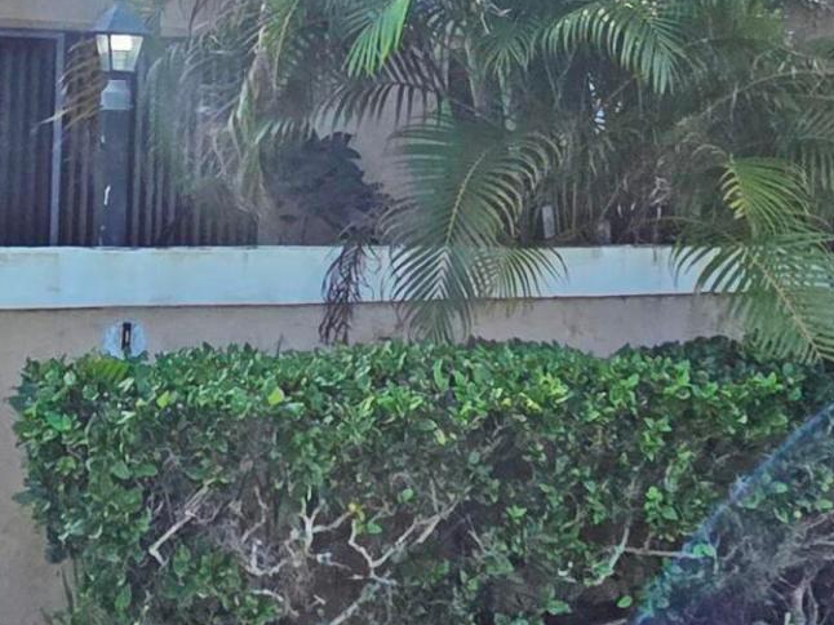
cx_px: 527
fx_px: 1397
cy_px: 80
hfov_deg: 33.1
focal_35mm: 58
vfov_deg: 24.6
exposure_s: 1/2021
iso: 50
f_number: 2.2
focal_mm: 2.2
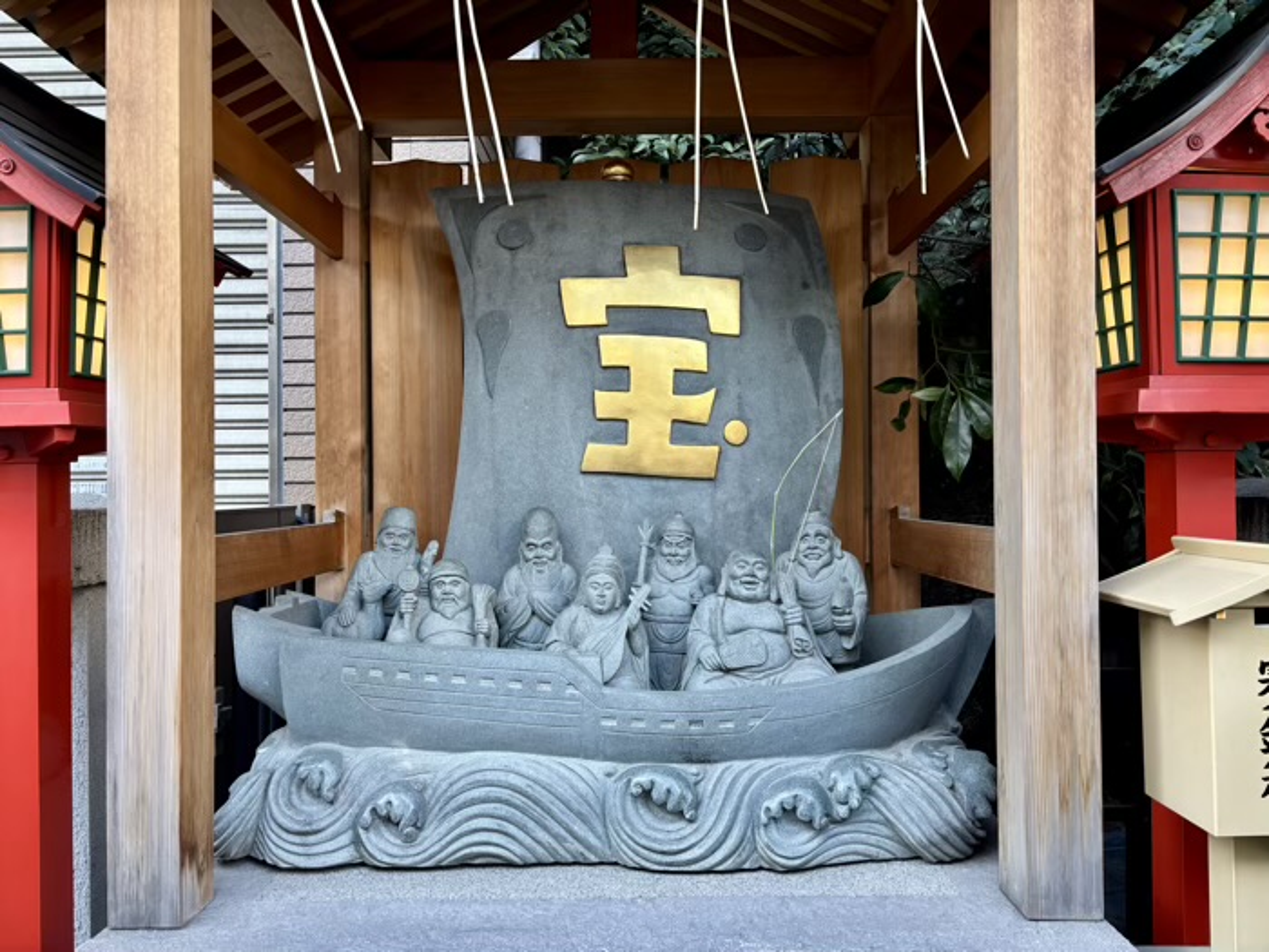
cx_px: 634
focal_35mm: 26
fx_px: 953
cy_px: 476
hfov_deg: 67.3
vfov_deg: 53.1
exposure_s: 1/100
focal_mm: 5.96
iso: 64
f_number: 1.6
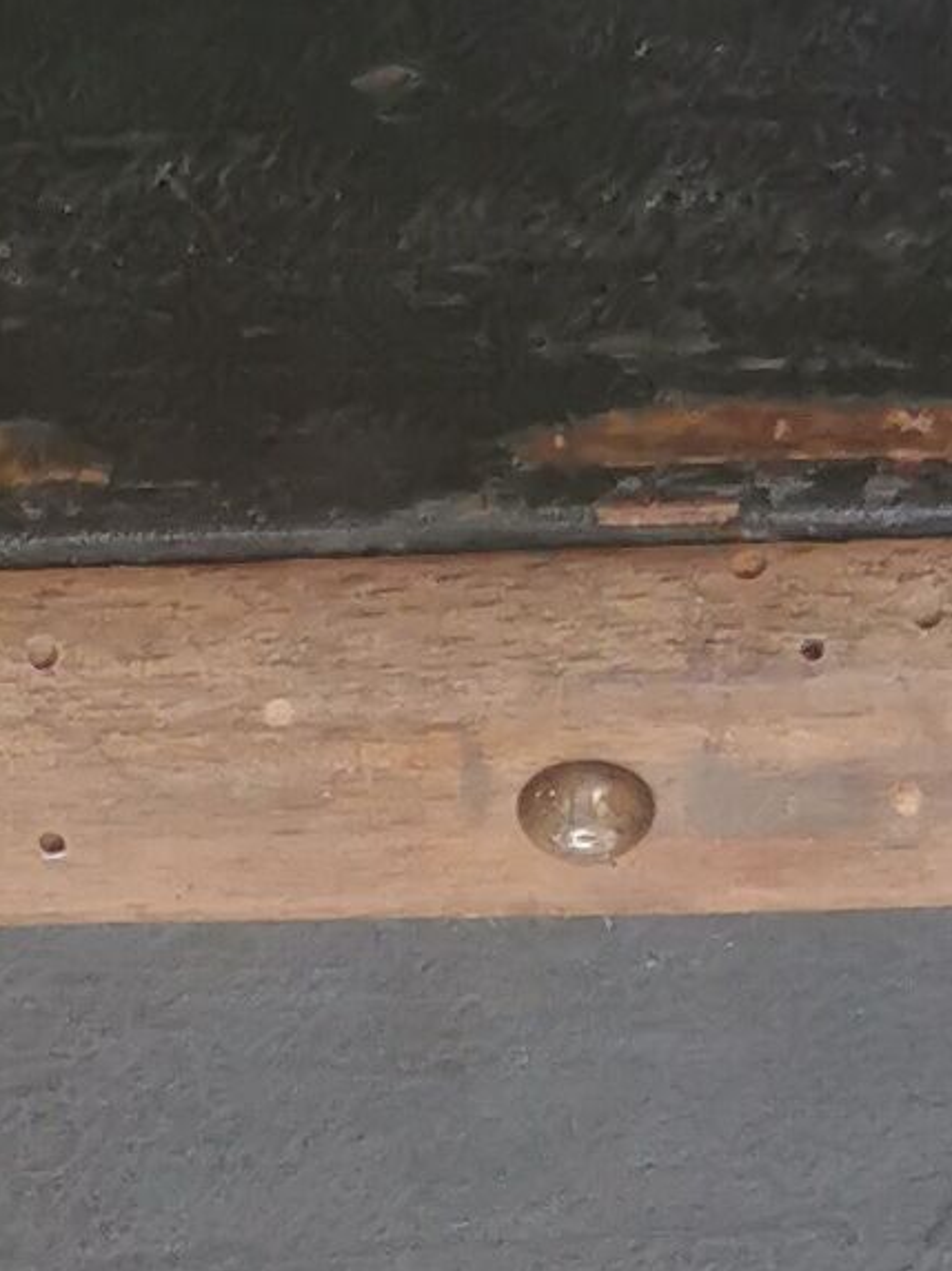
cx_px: 155
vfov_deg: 11.2
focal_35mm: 172
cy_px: 1704
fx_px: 6314
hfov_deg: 8.6
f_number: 1.6
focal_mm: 5.56
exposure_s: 1/120
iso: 200
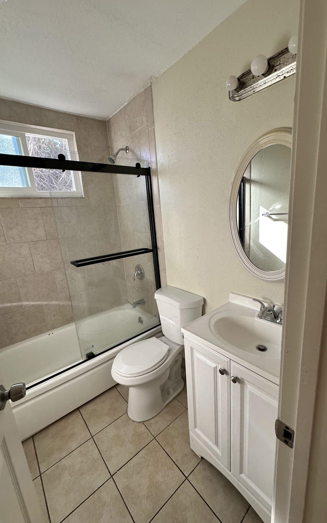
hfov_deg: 74.7
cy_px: 261
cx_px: 178
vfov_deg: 101.5
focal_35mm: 15
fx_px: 214
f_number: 2.2
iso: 40
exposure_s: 1/99
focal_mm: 2.22
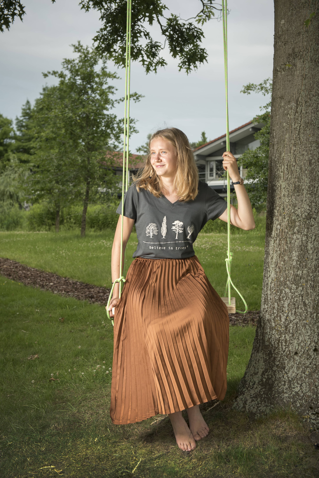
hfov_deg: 27.0
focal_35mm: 50
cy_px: 239
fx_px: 664
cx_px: 160
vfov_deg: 39.6
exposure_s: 1/250
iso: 200
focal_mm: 50
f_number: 5.6
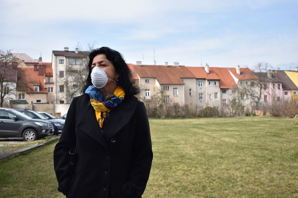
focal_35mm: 45
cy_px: 99
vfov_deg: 29.9
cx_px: 149
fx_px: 373
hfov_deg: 43.6
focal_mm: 30
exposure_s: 1/500
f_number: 4.2
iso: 100
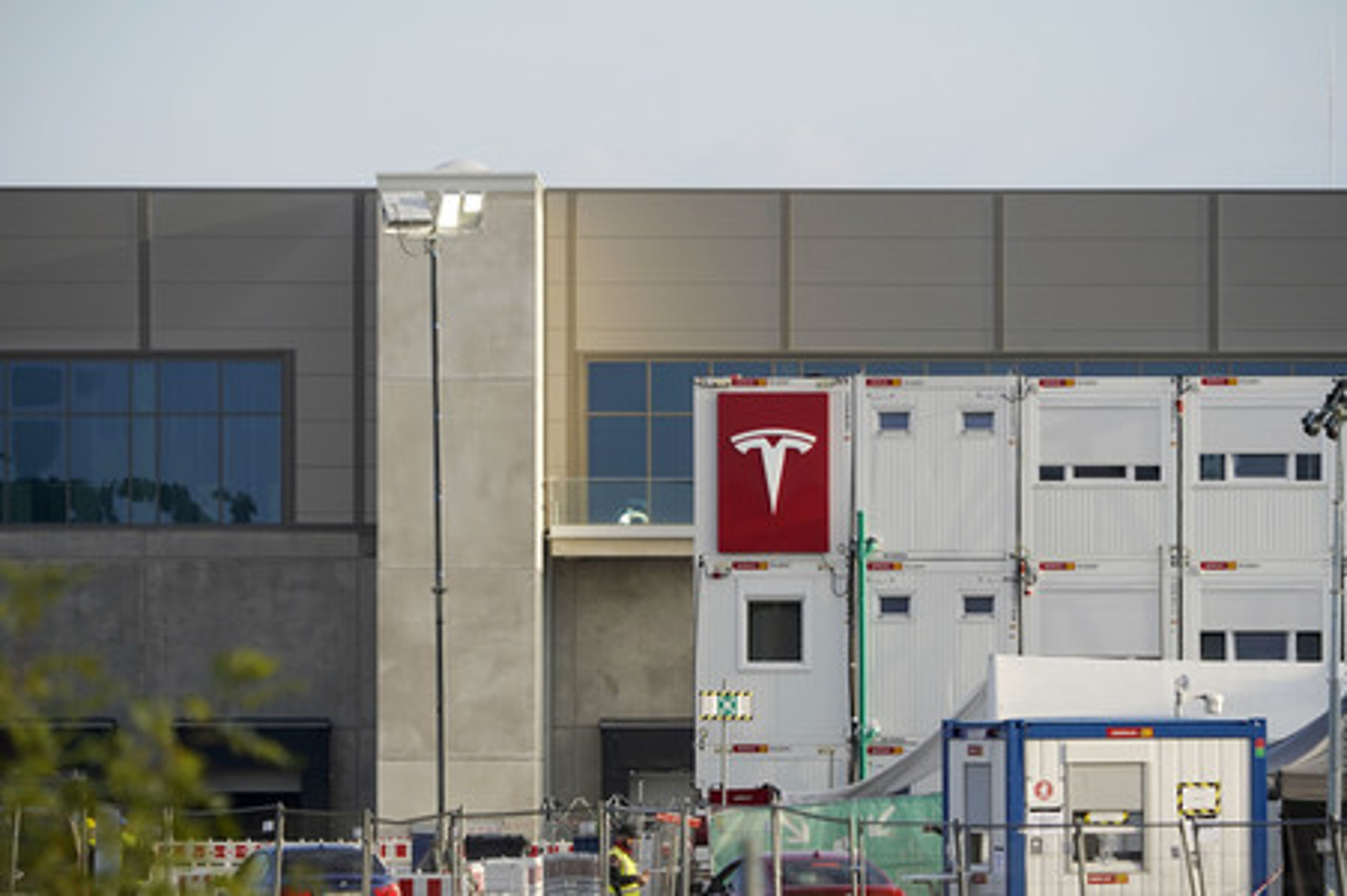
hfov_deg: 5.2
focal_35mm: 394
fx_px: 14731
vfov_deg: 3.5
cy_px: 448
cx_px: 674
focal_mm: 394
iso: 640
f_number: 8
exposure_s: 1/1000
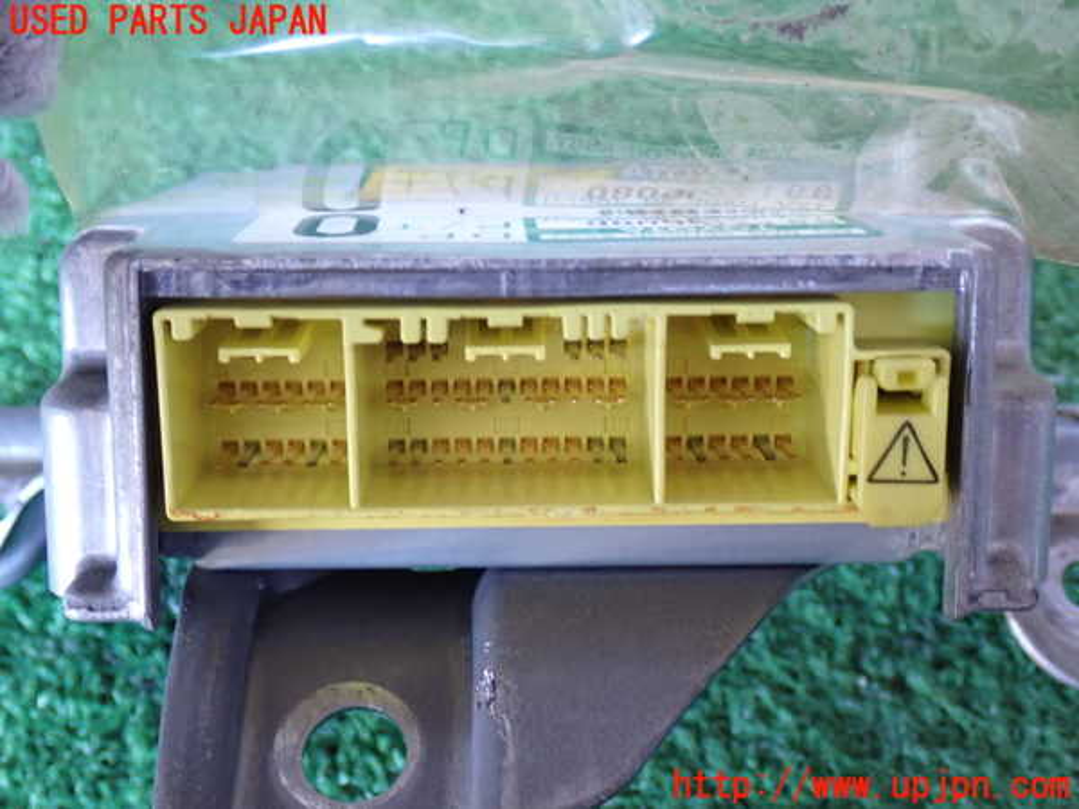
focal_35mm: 47
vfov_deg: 30.9
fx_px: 1465
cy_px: 404
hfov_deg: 40.4
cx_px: 540
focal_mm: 8.4
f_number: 3.1
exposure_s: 1/30
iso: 800
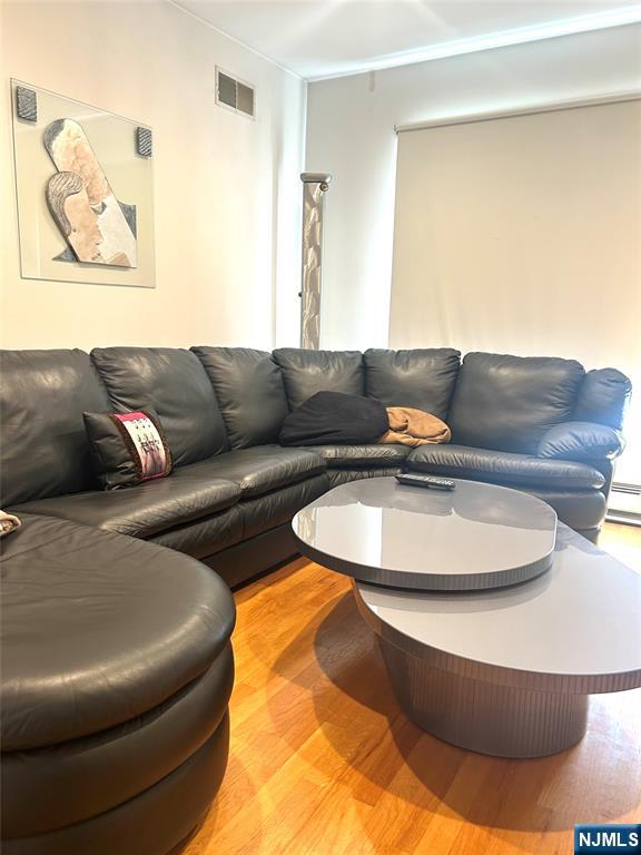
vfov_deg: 67.3
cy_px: 428
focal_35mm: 26
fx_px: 642
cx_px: 320
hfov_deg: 53.1
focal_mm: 5.7
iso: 100
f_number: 1.5
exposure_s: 1/60
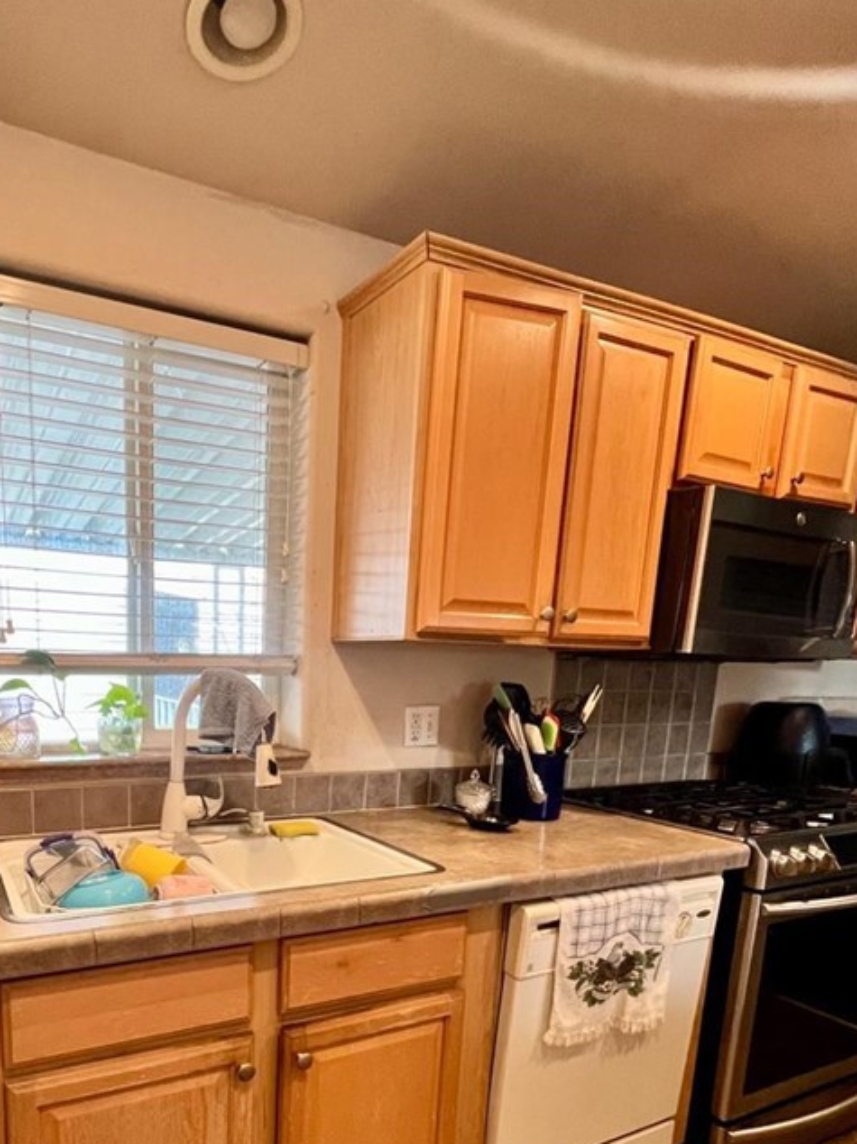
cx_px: 267
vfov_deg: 75.6
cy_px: 794
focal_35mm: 21
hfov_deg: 61.4
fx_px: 694
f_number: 1.8
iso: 200
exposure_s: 1/120
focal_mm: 1.57
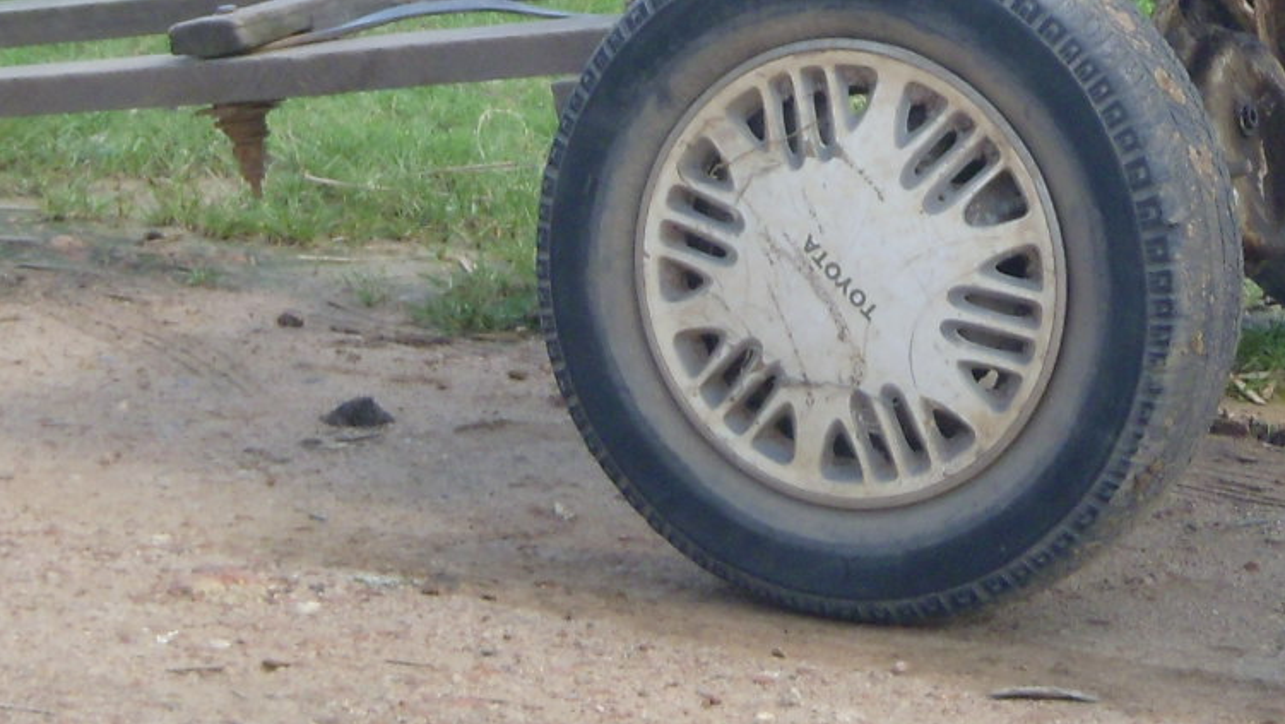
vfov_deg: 6.1
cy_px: -356
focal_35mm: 196
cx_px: 1355
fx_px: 6680
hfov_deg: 10.9
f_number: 3.7
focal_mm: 11
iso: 100
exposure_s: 1/200
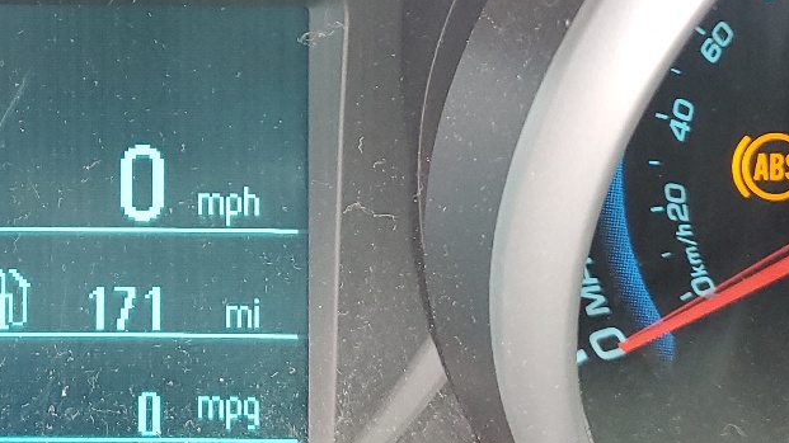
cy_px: 100
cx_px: 100
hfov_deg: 28.0
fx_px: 1527
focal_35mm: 73
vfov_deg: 16.4
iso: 133
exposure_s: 1/60.2
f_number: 1.5
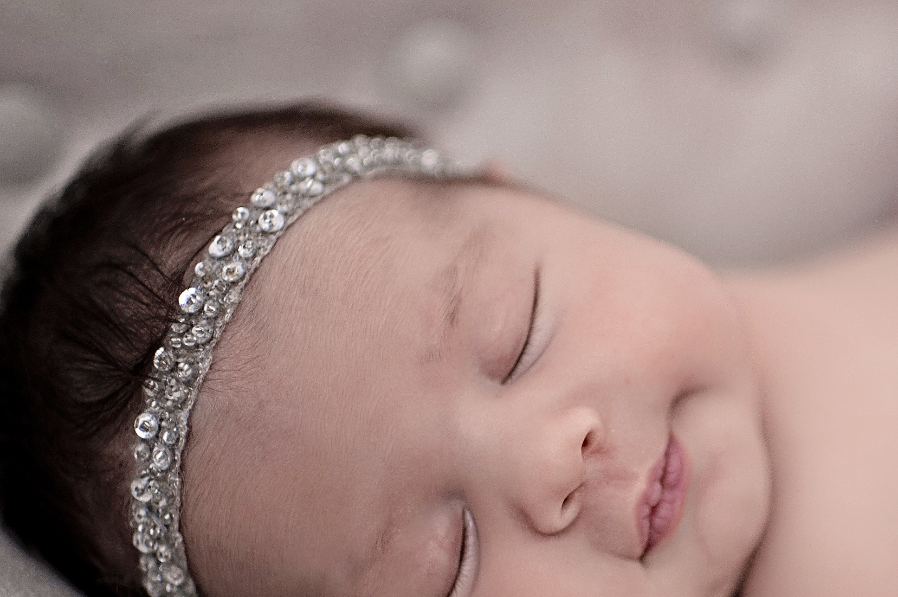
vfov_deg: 17.6
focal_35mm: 77
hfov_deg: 25.9
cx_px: 720
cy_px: 420
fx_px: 1919
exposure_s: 1/125
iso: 200
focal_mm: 35
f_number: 1.4
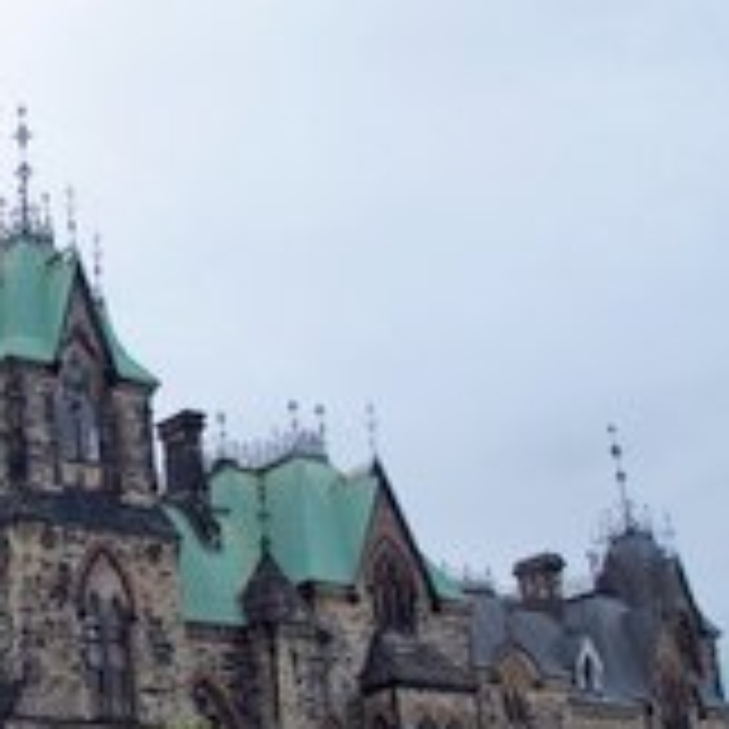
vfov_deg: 20.5
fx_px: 2001
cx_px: -184
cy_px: 558
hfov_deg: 19.3
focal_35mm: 84
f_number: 4
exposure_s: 1/800
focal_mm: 6.7
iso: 100
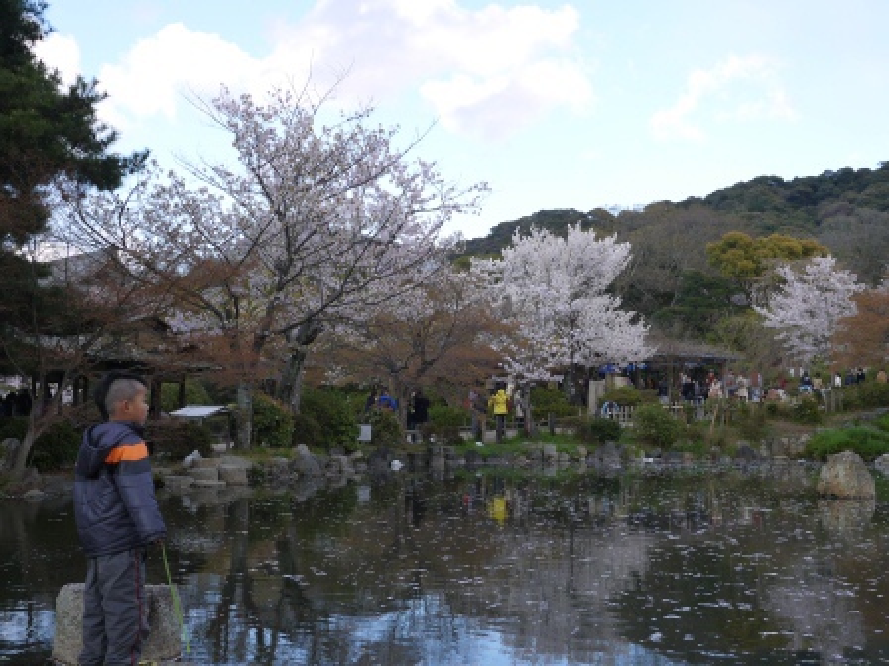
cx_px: 444
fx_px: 976
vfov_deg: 37.7
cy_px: 333
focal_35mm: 38
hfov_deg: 49.0
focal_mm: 19
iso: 160
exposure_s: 1/160
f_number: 6.3
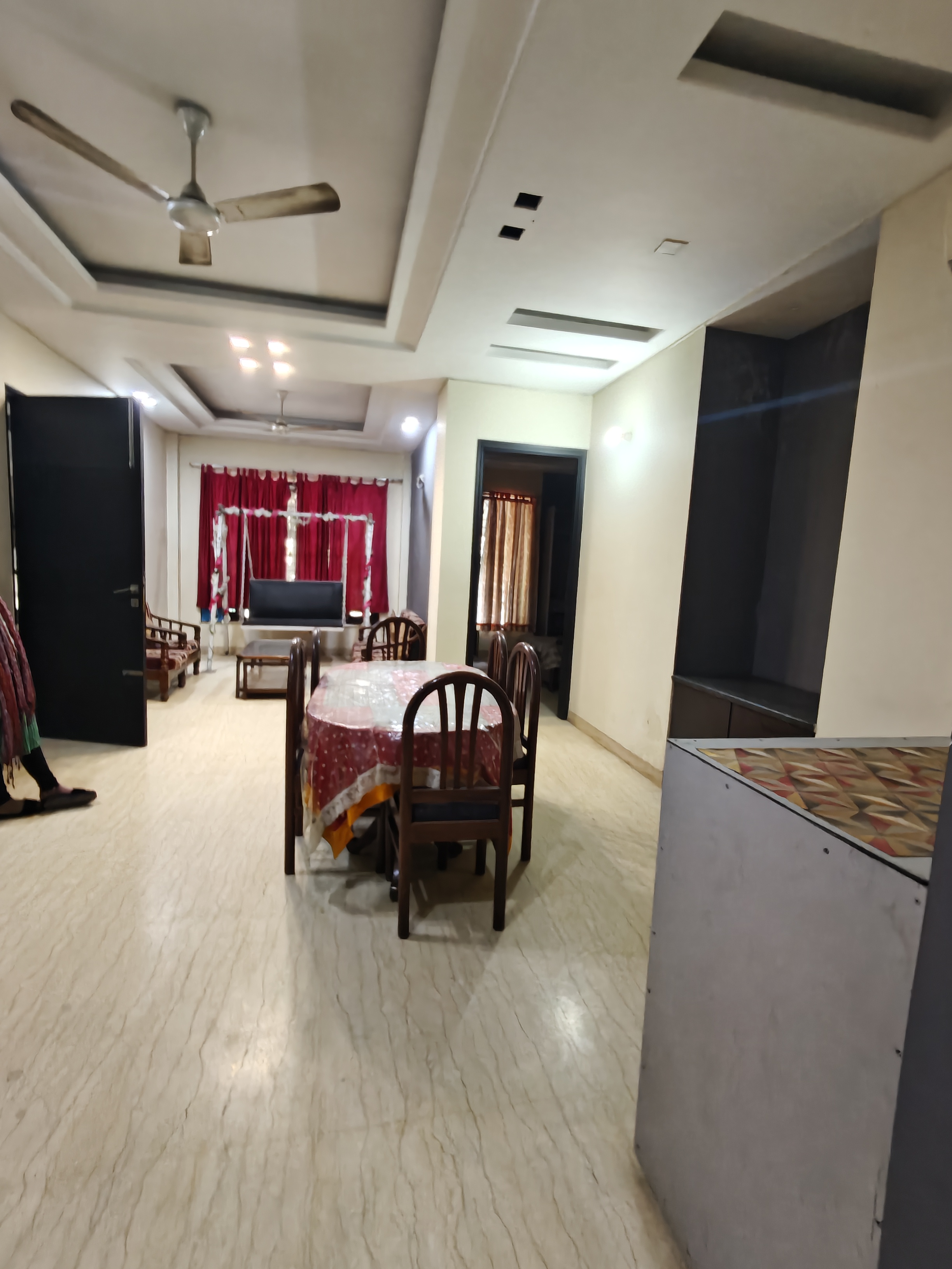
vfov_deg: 94.5
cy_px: 634
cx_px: 476
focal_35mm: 16
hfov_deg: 78.1
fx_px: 587
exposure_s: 1/42
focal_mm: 1.68
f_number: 2.2
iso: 400
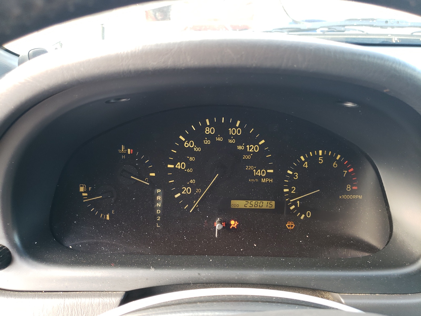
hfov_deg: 67.3
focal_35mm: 26
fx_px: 316
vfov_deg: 53.1
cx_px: 210
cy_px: 158
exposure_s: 1/50
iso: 79
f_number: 1.5
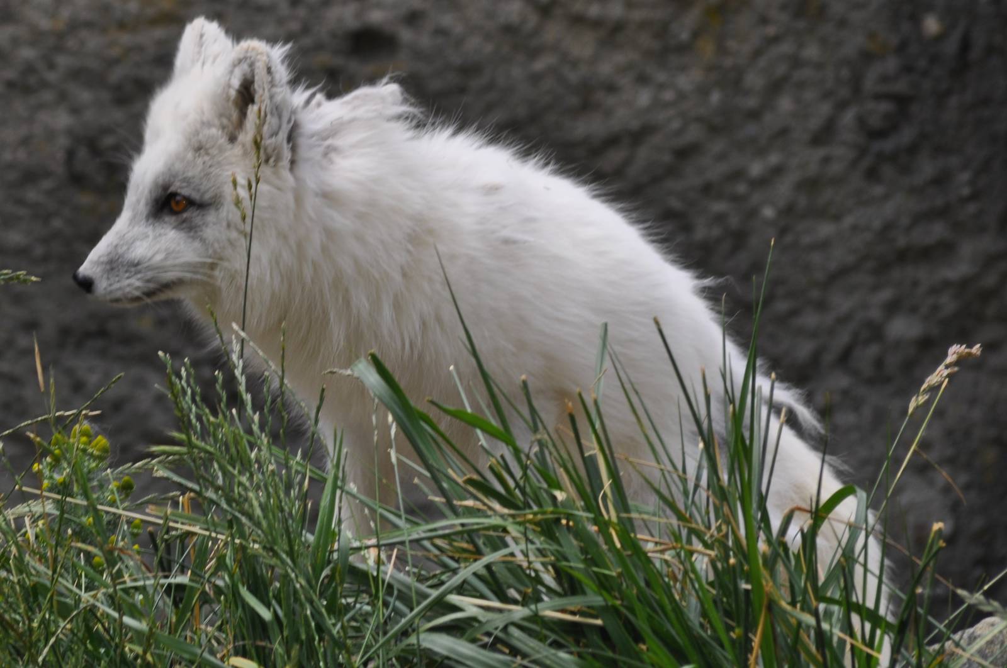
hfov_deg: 5.1
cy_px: 334
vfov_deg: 3.4
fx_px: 11313
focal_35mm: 405
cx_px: 504
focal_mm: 270
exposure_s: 1/200
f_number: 11
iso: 200
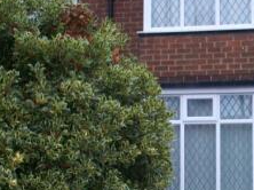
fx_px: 616
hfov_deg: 22.8
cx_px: 220
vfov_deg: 17.5
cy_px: 107
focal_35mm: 84
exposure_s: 1/60
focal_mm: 5.7
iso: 64
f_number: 2.8
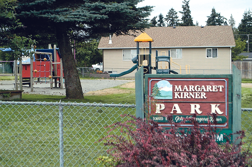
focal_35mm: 72
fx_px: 504
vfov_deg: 18.9
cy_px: 84
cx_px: 126
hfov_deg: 28.1
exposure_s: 1/400
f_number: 8
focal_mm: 48
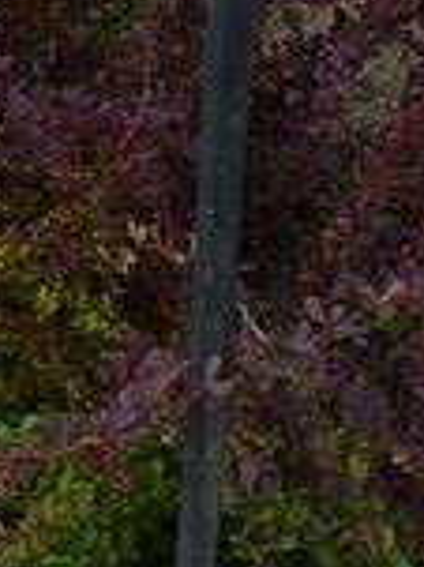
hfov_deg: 10.4
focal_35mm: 140
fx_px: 2290
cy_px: 90
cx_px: -83
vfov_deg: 14.0
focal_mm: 5.5
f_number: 2.8
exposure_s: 1/1000
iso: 80
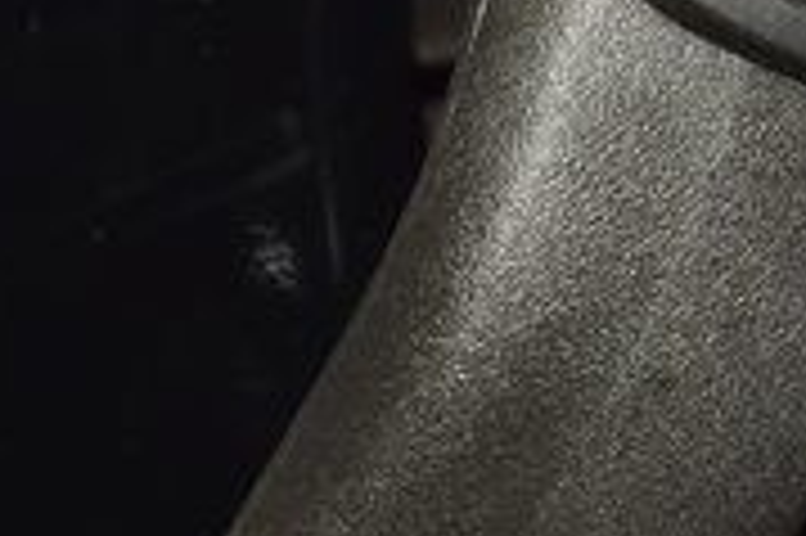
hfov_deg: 5.5
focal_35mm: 376
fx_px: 8410
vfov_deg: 3.6
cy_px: -160
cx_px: 734
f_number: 8
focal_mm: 70
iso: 100
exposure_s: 1/125
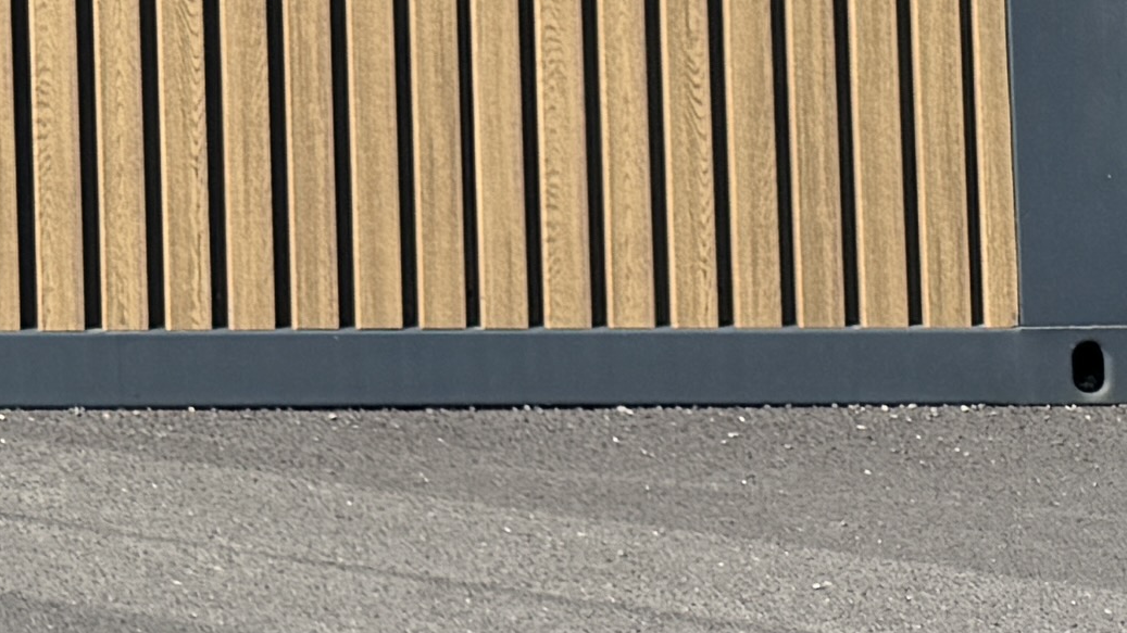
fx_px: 4303
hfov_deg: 12.4
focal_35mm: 144
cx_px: -1386
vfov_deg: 7.7
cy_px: -1027
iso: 80
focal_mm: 6.76
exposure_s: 1/3413
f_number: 1.78
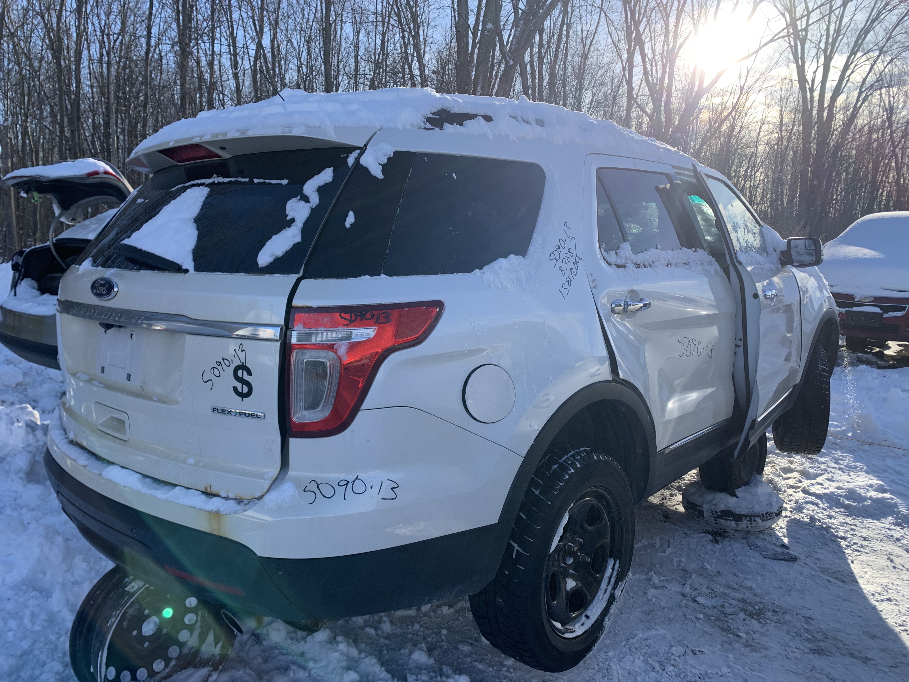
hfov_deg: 67.3
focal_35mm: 26
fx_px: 683
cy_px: 341
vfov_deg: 53.1
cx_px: 454
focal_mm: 4.25
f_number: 1.8
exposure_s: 1/1065
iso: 25
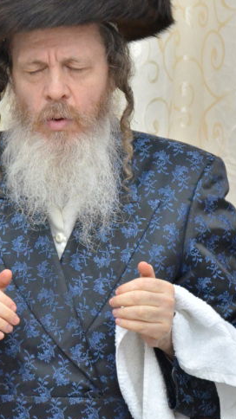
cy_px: 173
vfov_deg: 4.5
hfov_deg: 2.5
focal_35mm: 481
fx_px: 5356
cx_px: 75
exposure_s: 1/125
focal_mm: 145
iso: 2000
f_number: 5.6
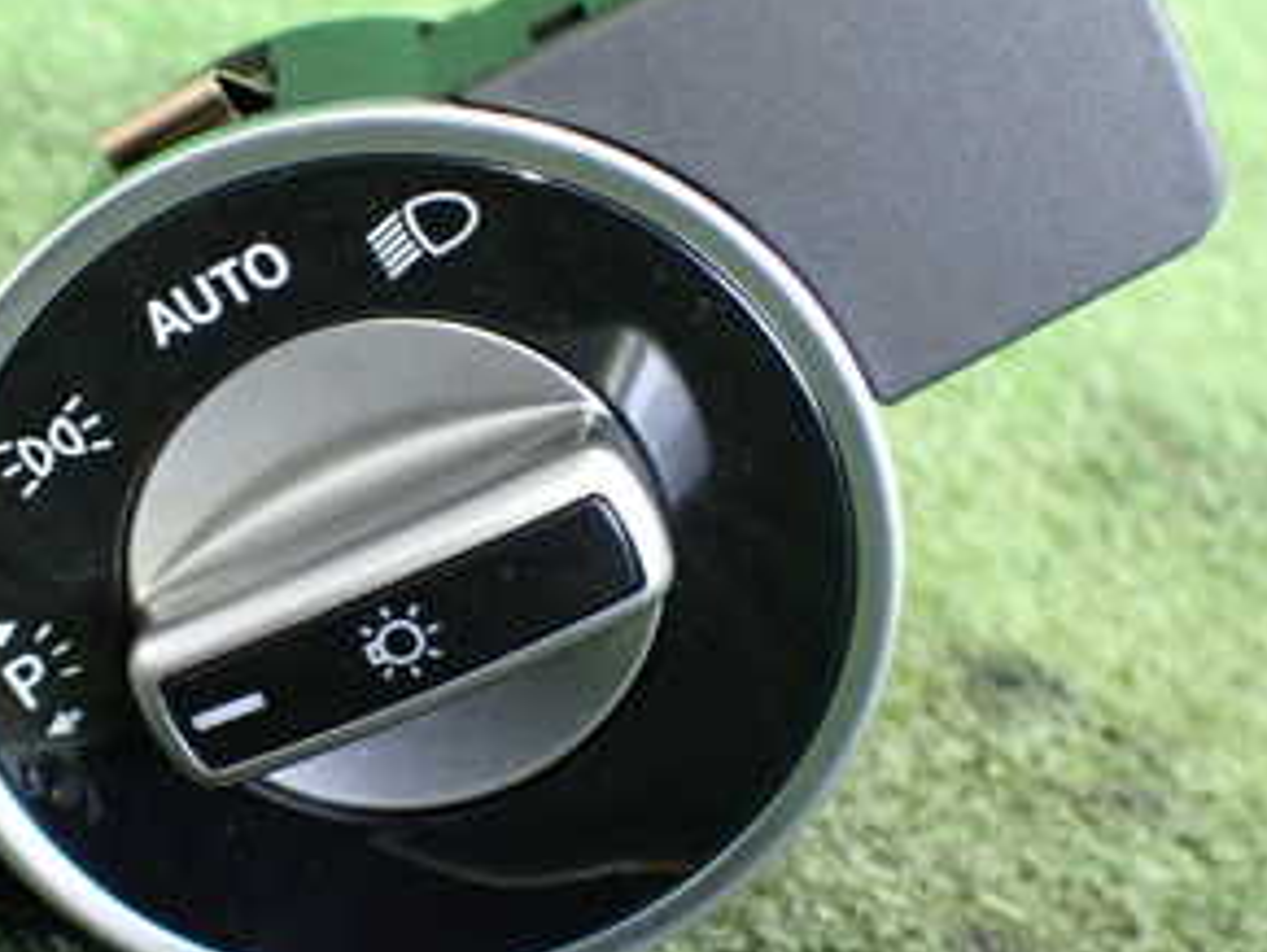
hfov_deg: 30.7
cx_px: 350
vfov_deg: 23.7
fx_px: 2271
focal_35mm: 62
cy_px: 480
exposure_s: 1/30
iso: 800
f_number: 2.3
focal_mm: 5.4
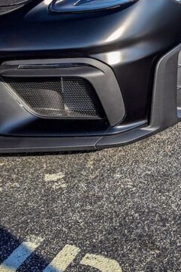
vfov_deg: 25.3
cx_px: 146
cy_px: -52
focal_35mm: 72
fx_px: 543
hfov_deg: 18.7
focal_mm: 6.81
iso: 40
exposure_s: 1/640
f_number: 1.9
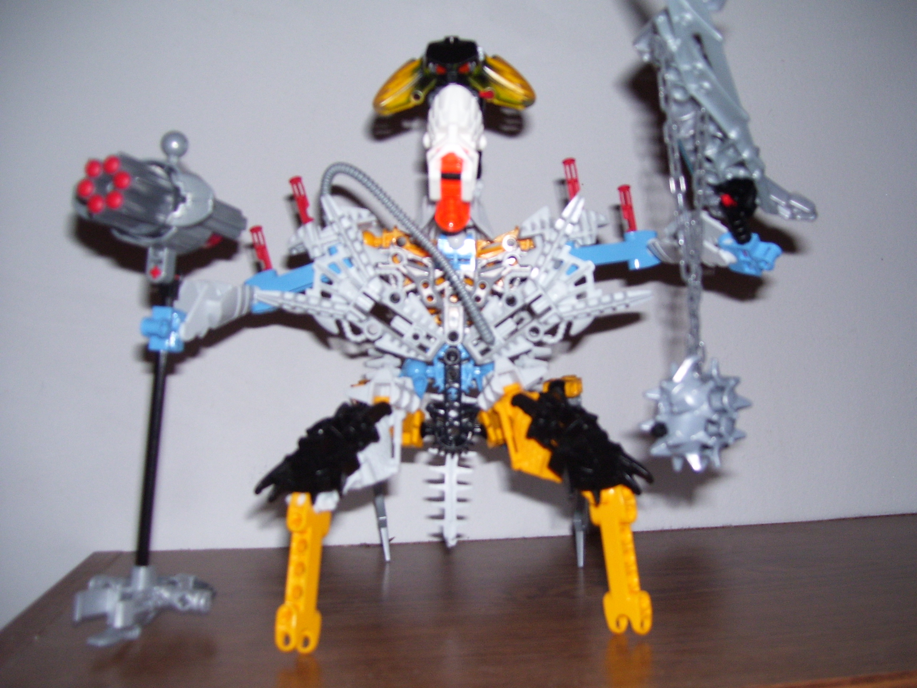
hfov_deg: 50.1
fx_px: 980
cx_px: 458
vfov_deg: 38.7
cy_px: 344
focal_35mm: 37
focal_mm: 6
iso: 125
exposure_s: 1/60
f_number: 2.7
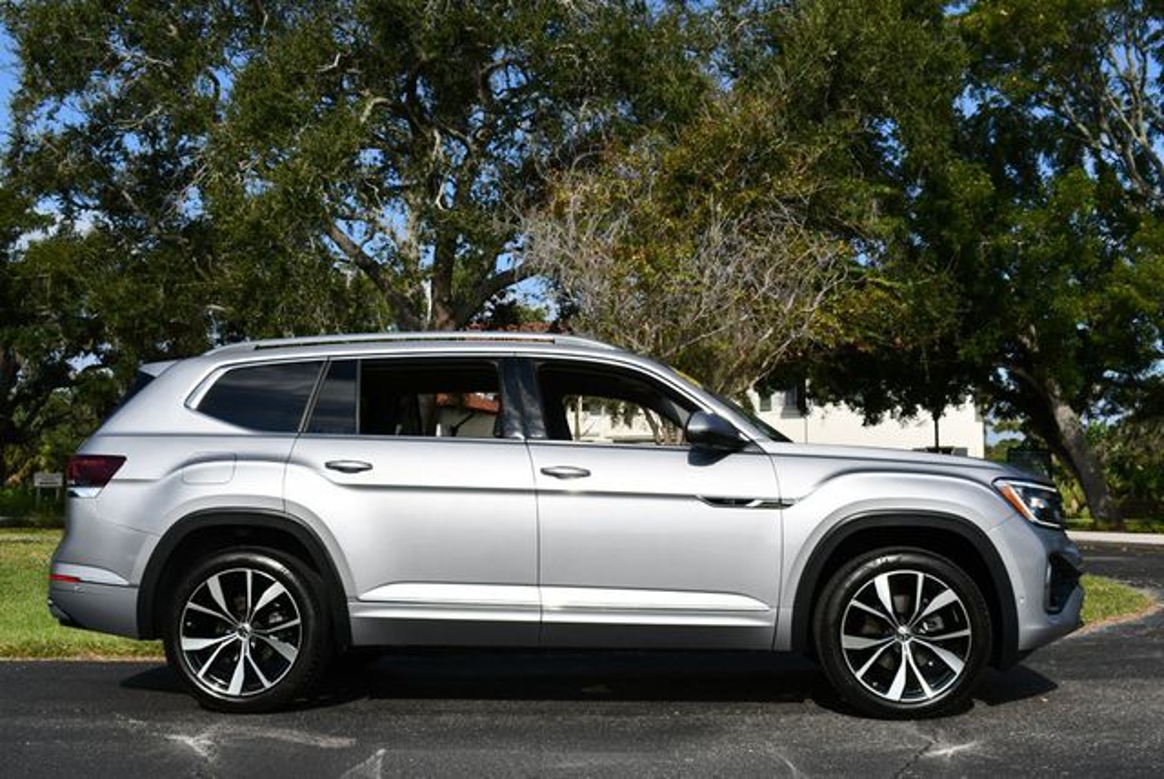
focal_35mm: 40
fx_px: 1294
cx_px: 582
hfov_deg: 48.4
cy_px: 390
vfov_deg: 33.5
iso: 100
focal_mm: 20
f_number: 9
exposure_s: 1/320
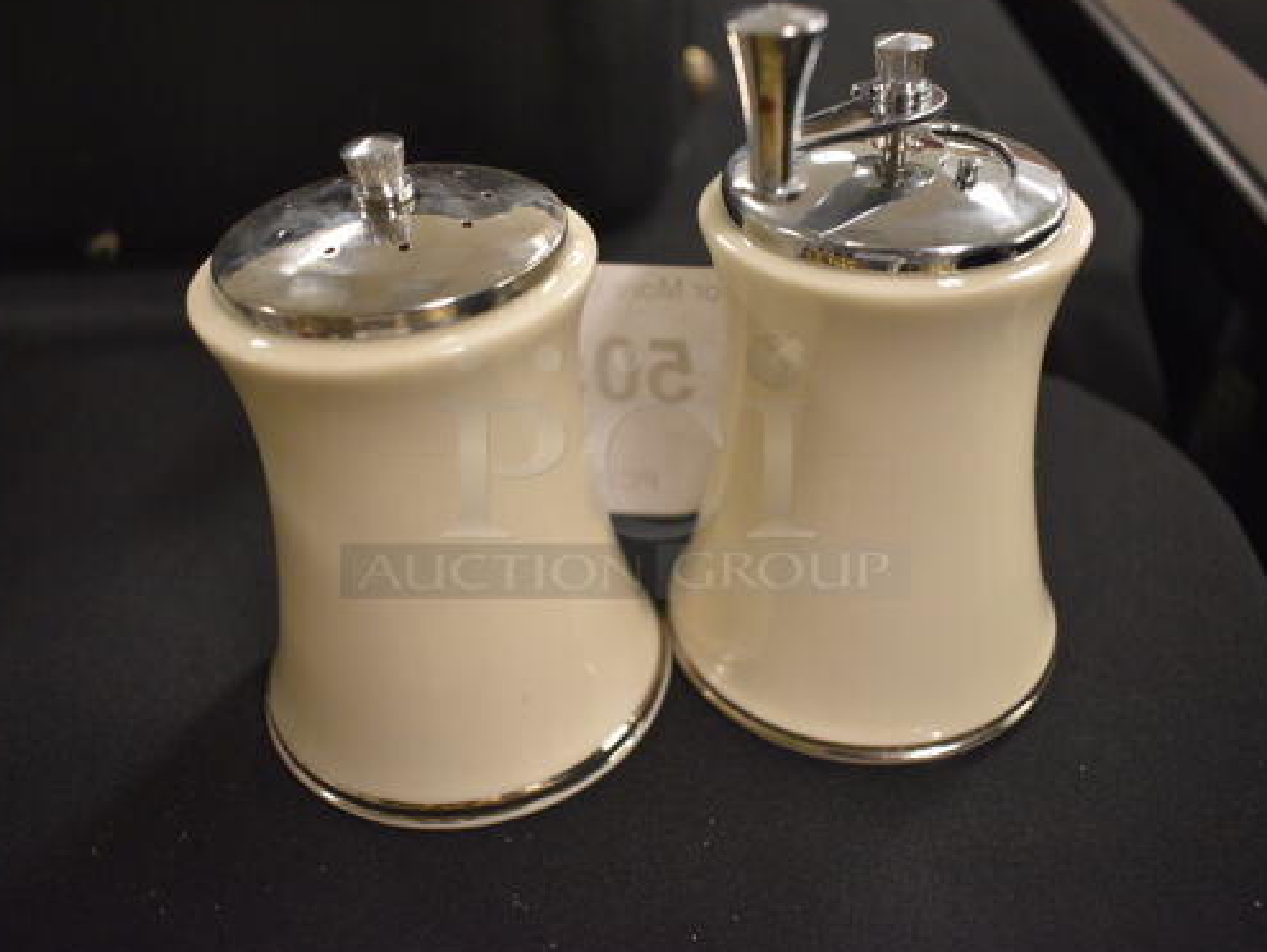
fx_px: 1172
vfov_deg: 44.2
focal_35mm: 32
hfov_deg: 56.8
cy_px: 463
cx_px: 627
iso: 1400
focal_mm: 18
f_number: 4
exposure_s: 1/60
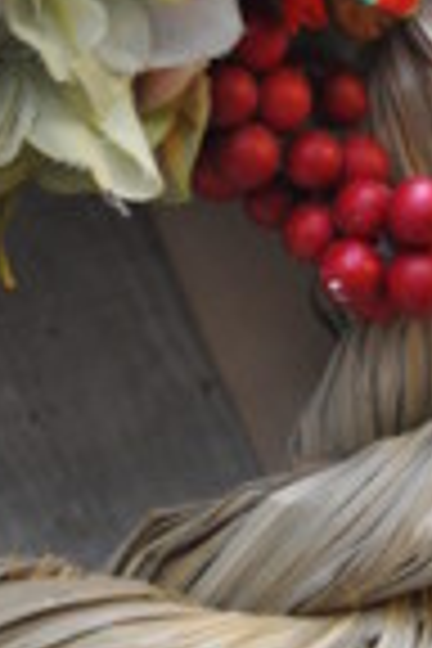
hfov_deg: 7.3
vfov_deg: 10.9
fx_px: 3366
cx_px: -43
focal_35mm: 187
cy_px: 9
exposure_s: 1/40
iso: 1600
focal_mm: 40
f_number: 5.3
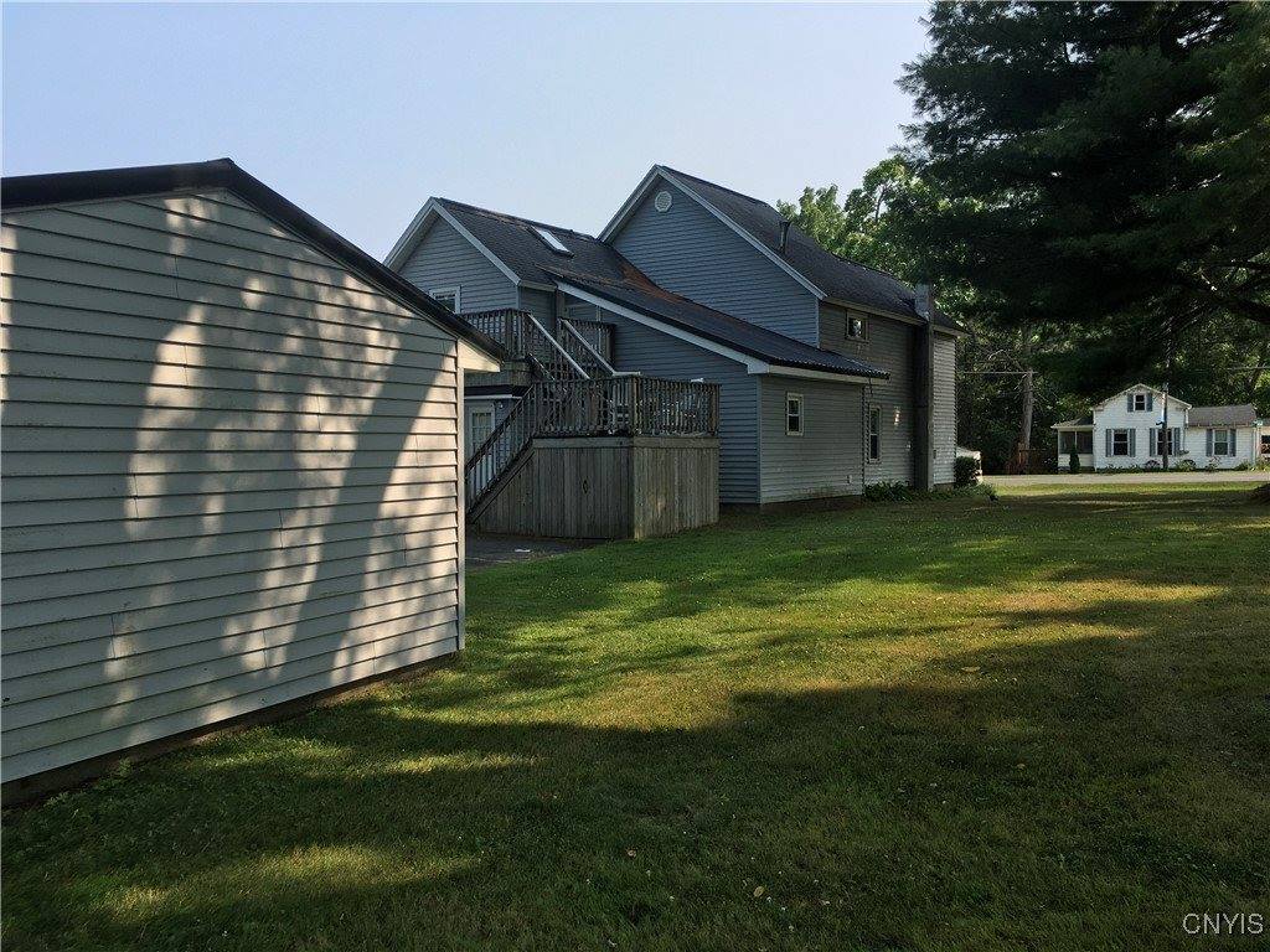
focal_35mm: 29
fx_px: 1064
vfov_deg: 48.2
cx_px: 635
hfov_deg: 61.7
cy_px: 476
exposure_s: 1/905
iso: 25
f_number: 2.2
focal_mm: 4.15
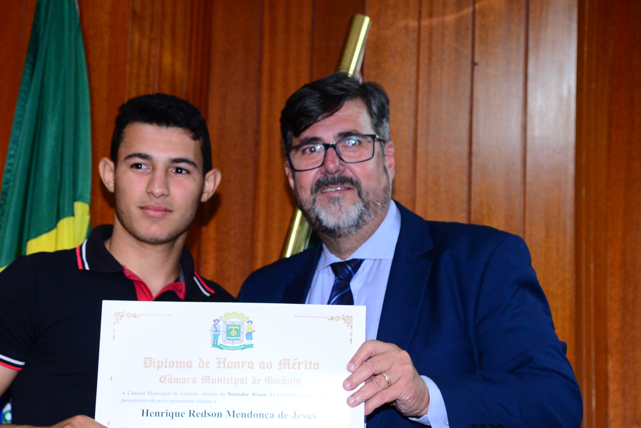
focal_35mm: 90
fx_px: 1603
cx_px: 283
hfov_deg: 22.6
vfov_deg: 15.2
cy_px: 291
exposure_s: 1/125
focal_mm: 65
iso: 2500
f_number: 4.5
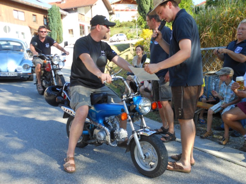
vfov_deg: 37.7
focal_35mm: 38
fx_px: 270
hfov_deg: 49.0
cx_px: 123
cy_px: 92
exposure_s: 1/160
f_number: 3.6
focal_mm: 6.8
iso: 80
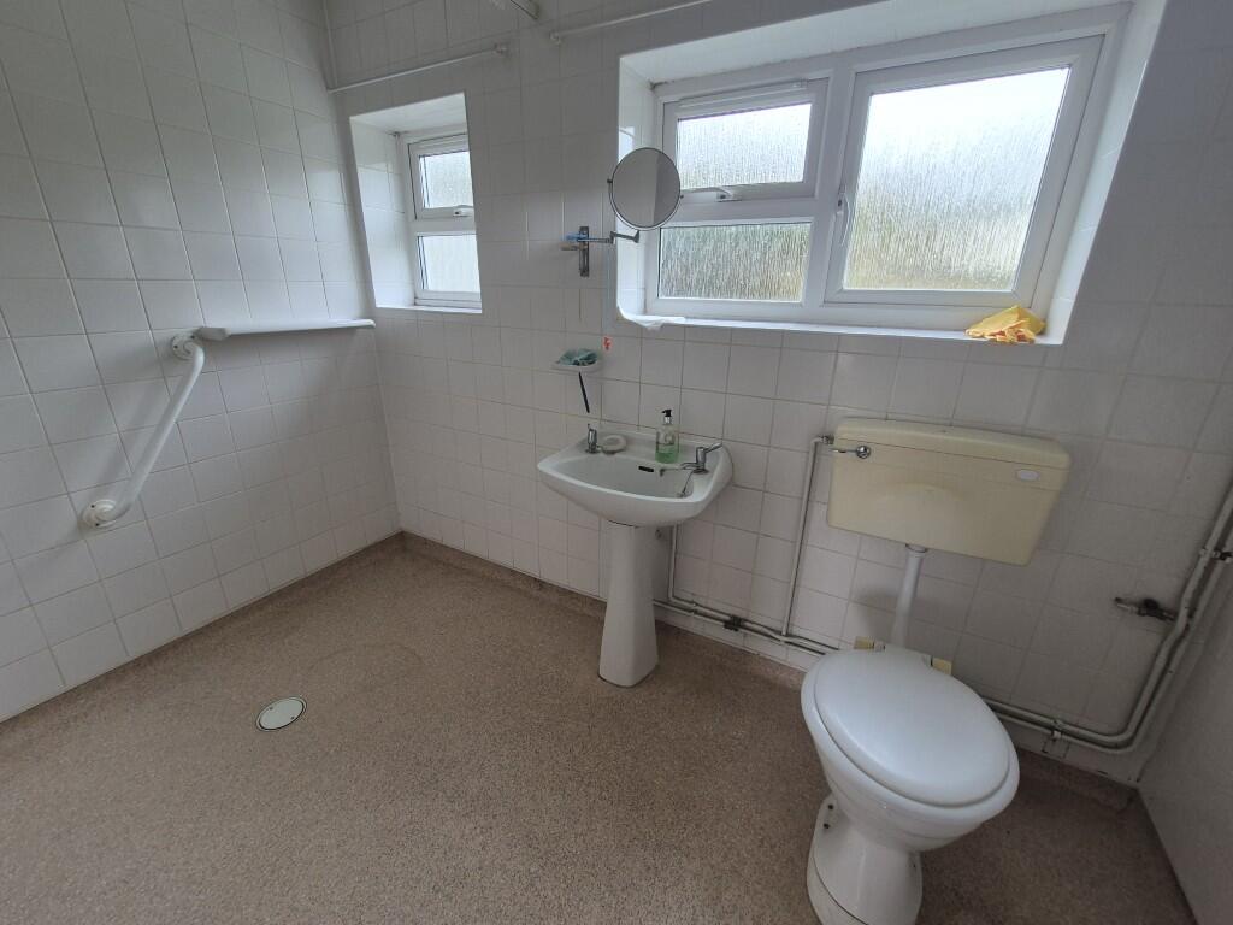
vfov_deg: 89.9
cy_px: 462
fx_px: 463
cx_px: 616
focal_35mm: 13
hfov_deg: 106.2
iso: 125
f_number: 2.2
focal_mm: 2.2
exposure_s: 1/100
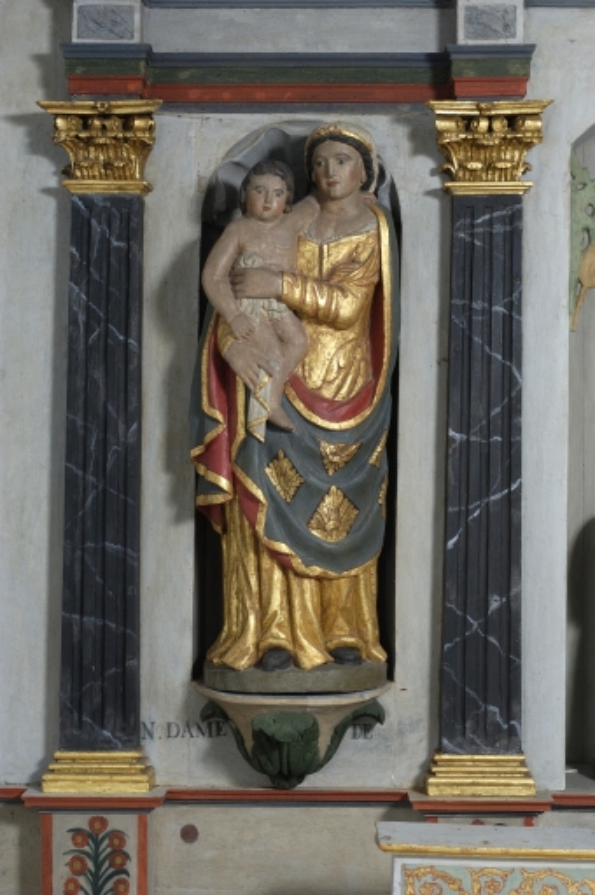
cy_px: 448
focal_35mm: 68
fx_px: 1678
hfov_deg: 20.1
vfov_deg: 29.9
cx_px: 298
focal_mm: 45
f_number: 22
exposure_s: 1/60
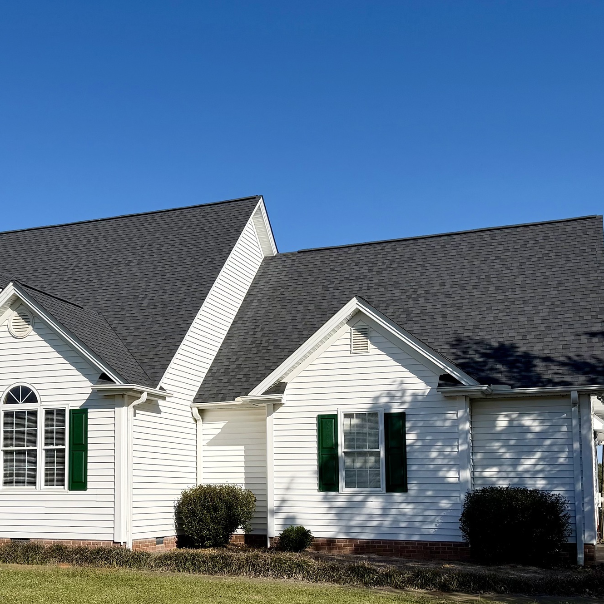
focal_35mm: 49
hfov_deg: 33.7
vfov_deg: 34.3
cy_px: 405
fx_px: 967
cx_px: 125
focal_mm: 6.76
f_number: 1.78
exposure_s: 1/7353
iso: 80
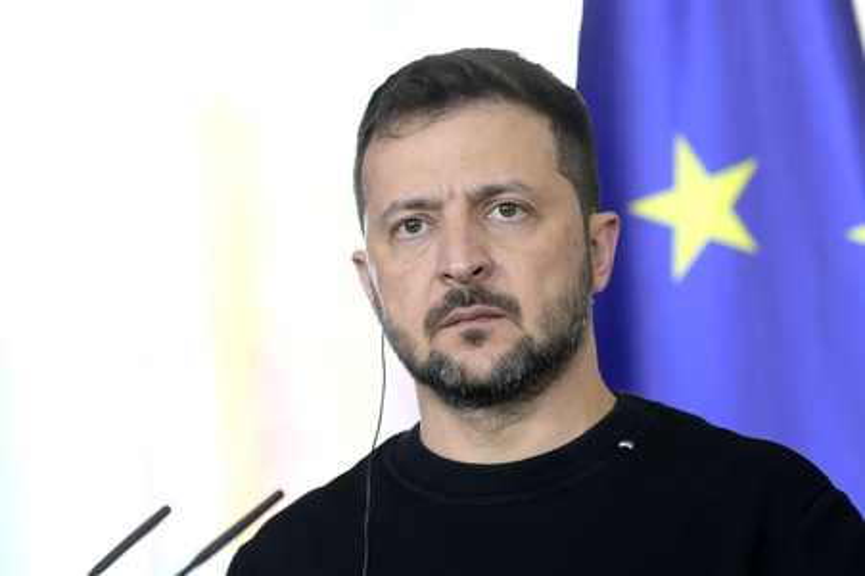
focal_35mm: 270
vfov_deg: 5.1
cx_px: 432
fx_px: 6483
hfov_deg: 7.6
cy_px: 288
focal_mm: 270
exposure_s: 1/400
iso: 5000
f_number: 5.6
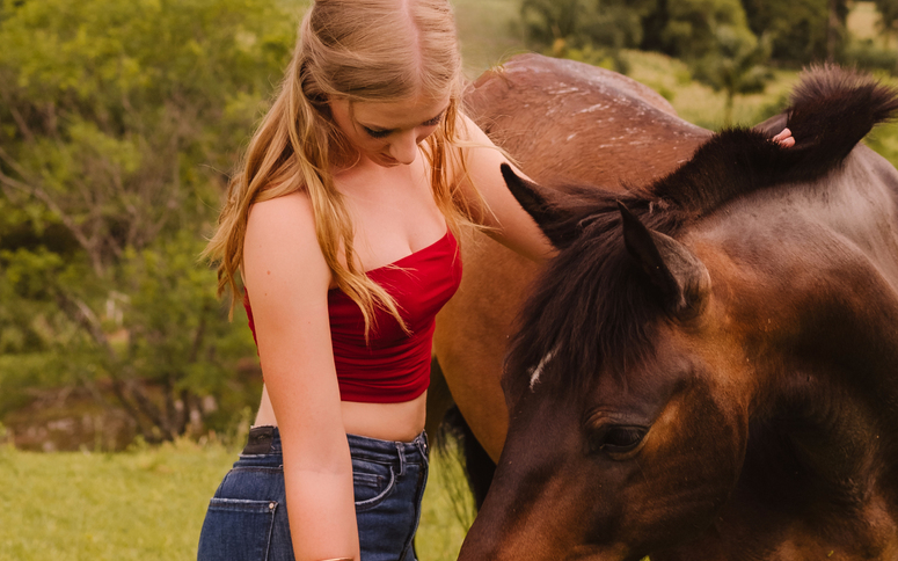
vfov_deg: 15.1
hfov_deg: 24.9
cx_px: 504
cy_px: -151
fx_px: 2031
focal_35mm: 83
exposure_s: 1/320
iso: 250
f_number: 3.5
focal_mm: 35
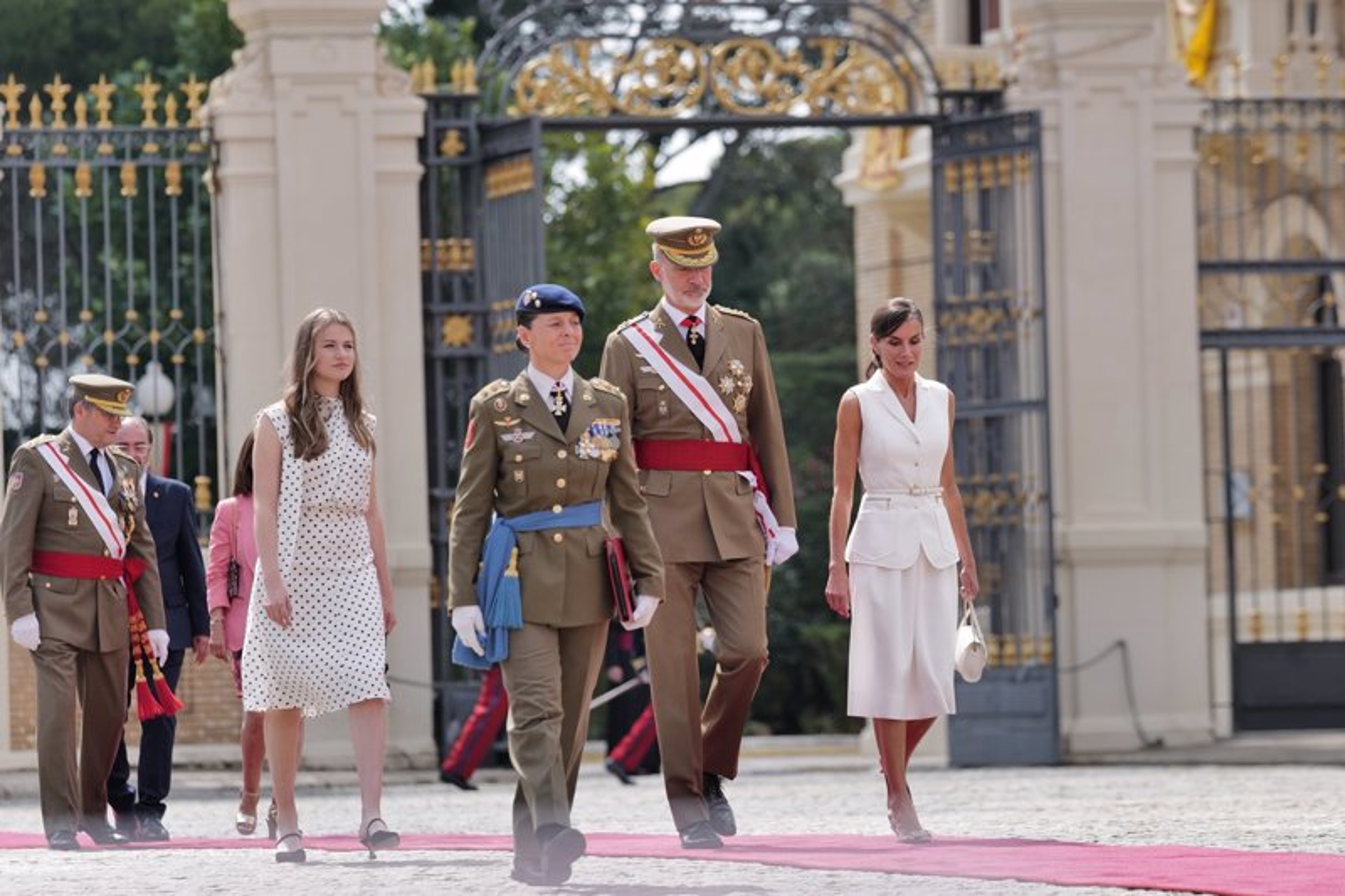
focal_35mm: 242
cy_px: 448
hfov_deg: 8.5
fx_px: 9039
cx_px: 672
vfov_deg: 5.7
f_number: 4
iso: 100
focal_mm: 159
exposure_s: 1/500
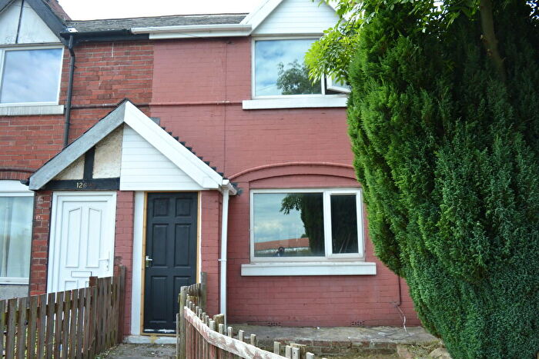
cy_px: 180
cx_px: 270
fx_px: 404
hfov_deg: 67.4
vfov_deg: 47.9
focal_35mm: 27
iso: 100
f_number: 6.3
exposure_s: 1/160
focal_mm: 18
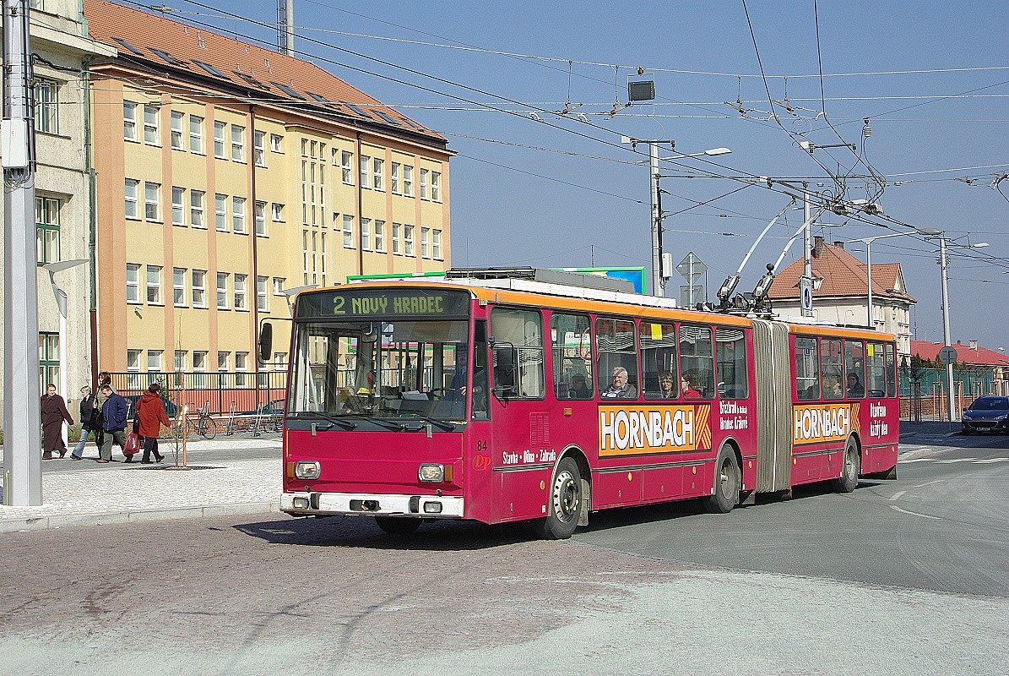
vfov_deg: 20.4
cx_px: 504
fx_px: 1880
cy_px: 338
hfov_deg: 30.0
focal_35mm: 67
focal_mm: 45
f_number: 8
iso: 200
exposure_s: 1/500
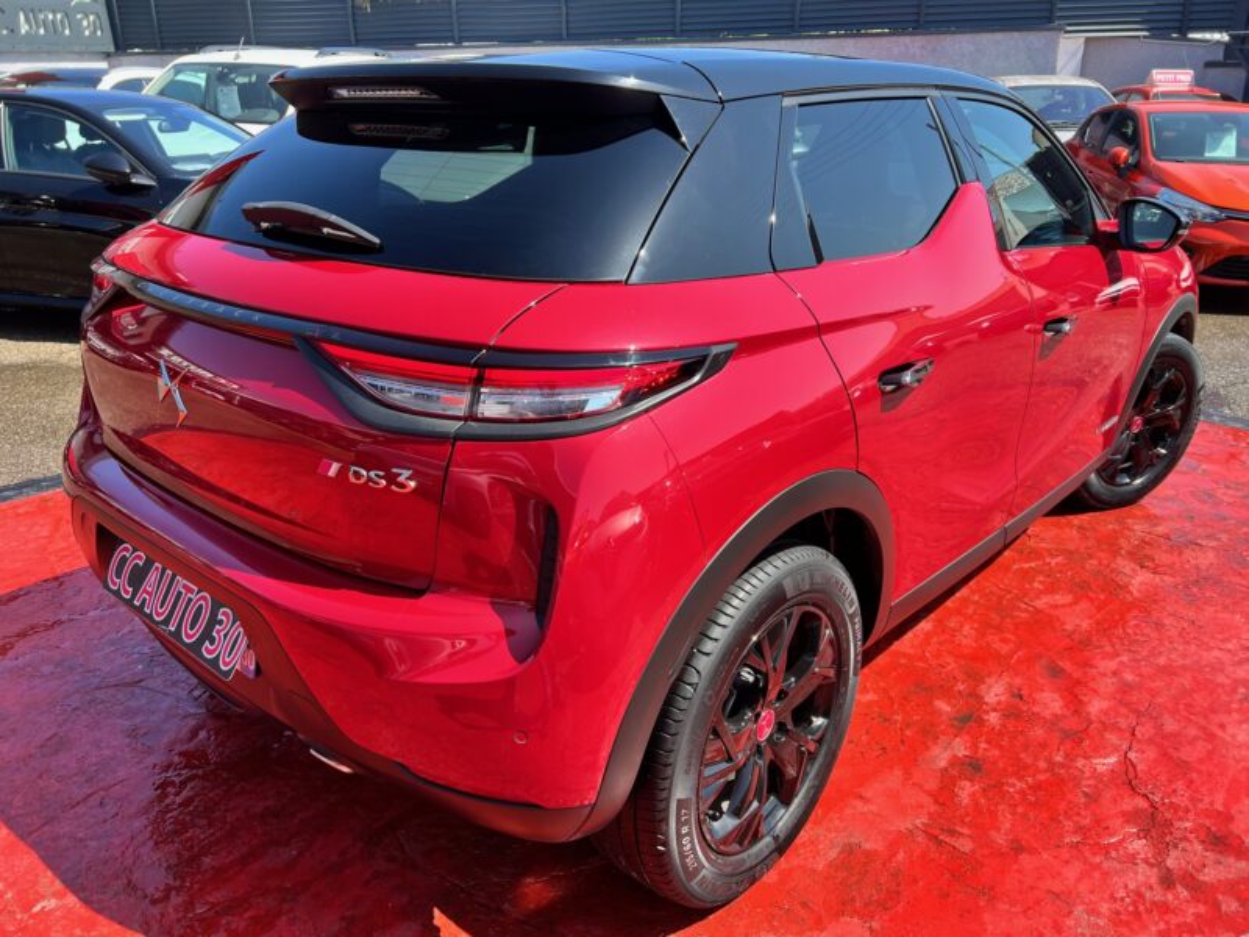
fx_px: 938
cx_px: 624
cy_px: 468
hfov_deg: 67.3
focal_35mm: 26
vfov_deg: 53.1
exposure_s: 1/1068
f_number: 1.5
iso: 50
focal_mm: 5.7
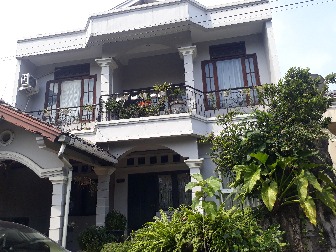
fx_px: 262
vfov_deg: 51.4
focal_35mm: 27
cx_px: 168
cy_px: 126
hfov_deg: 65.3
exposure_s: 1/542
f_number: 1.9
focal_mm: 3.6
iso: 40
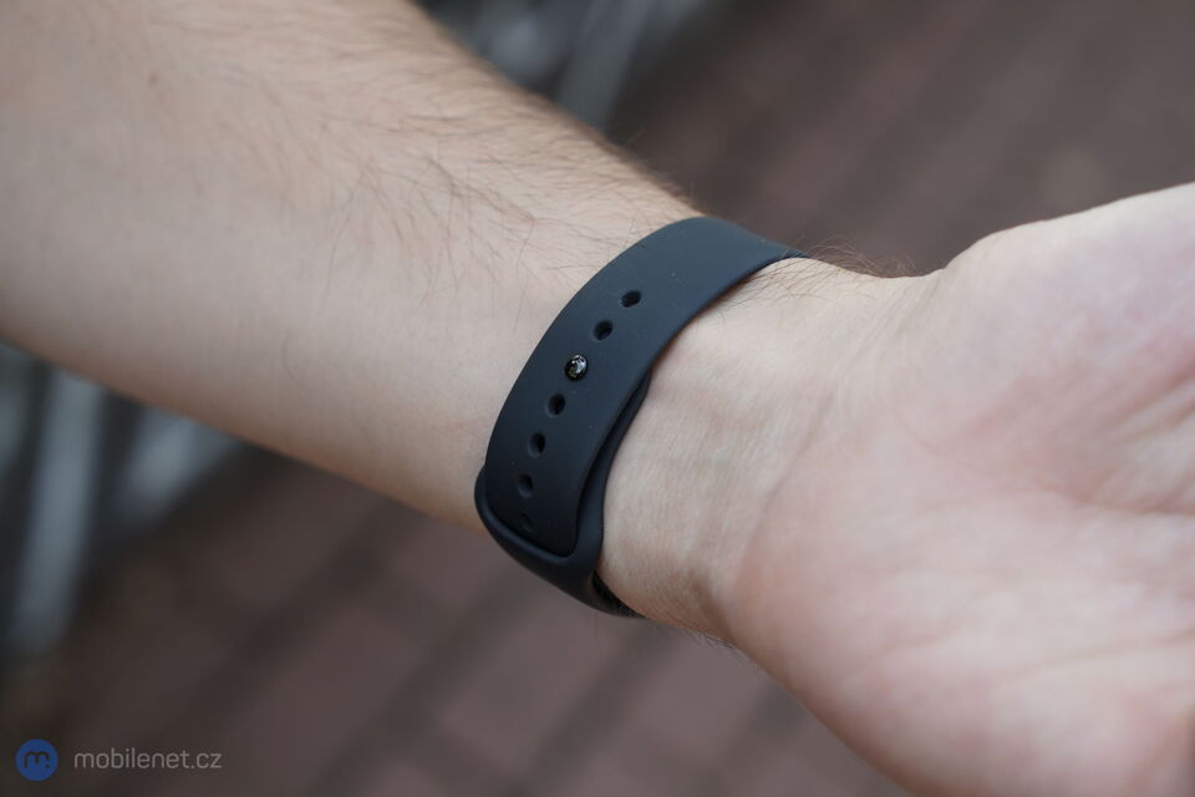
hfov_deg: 28.8
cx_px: 598
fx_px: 2323
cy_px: 398
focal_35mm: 70
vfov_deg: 19.5
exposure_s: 1/250
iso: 400
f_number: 5.6
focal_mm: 70
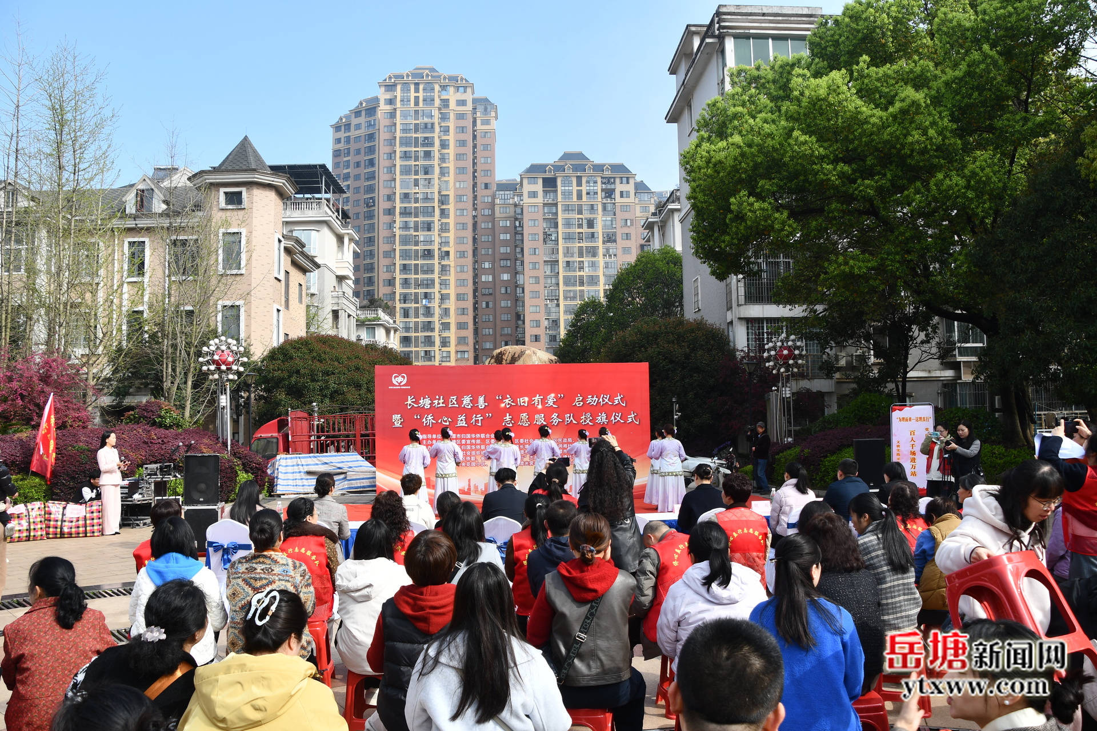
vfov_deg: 47.9
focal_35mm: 27
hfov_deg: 67.4
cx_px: 548
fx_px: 823
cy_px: 366
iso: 100
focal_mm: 18
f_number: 8
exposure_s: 1/250
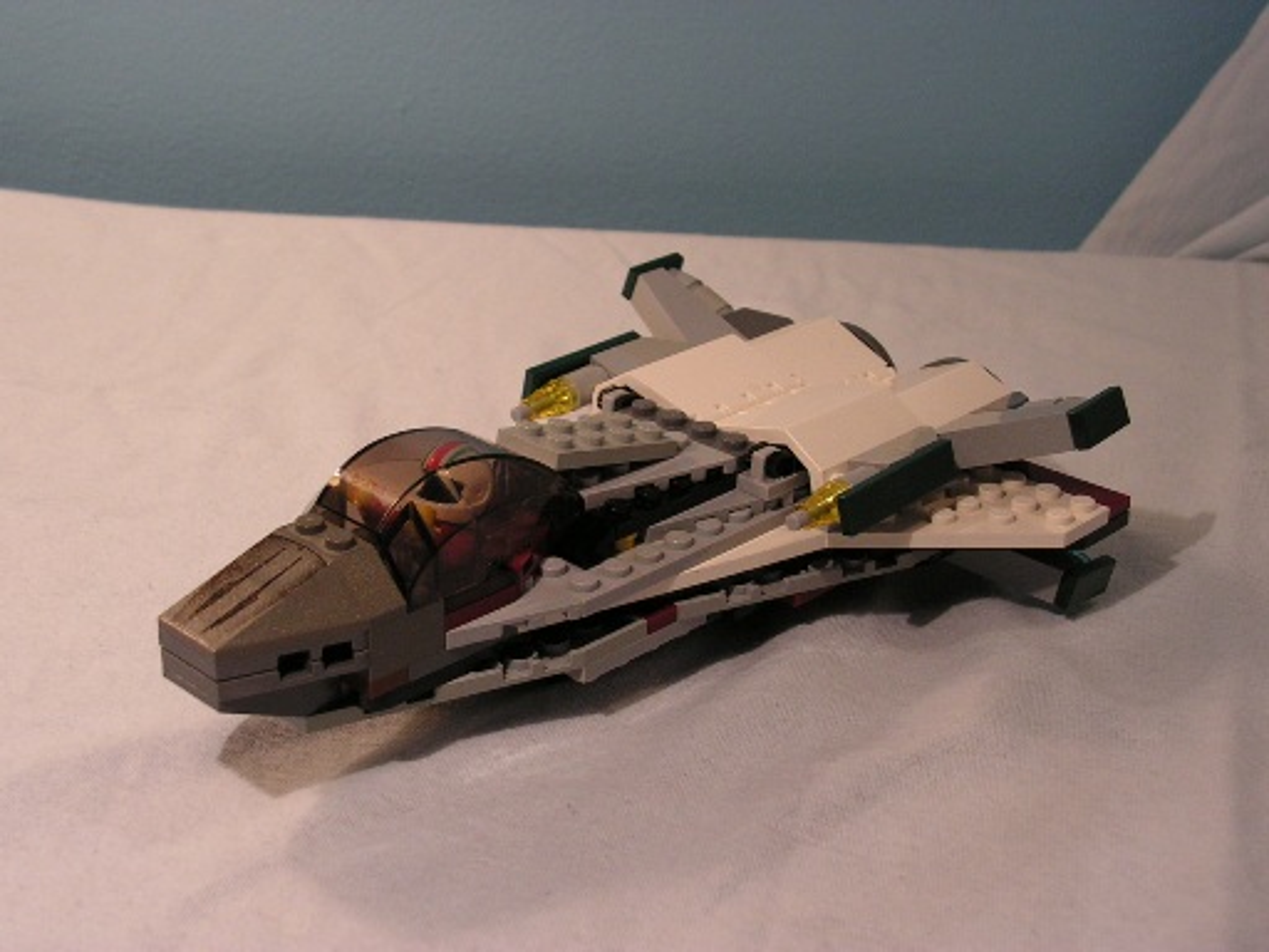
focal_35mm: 51
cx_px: 634
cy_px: 476
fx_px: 1870
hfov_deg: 37.5
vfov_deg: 28.6
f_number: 3.2
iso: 125
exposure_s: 1/60
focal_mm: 8.6
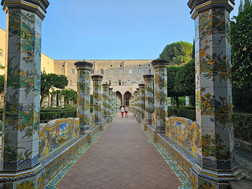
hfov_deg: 73.9
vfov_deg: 58.9
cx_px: 126
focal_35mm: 23
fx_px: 167
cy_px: 94
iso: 12
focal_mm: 6.3
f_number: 1.7
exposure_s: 1/180
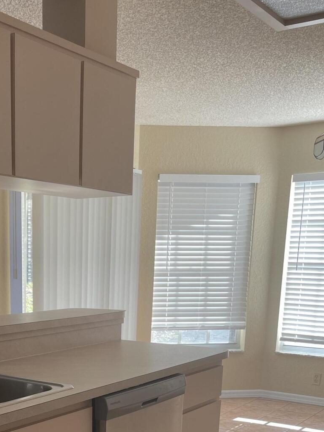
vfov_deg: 35.9
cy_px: 410
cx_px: 53
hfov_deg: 28.8
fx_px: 612
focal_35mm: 49
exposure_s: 1/120
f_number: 1.6
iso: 64
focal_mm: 5.1
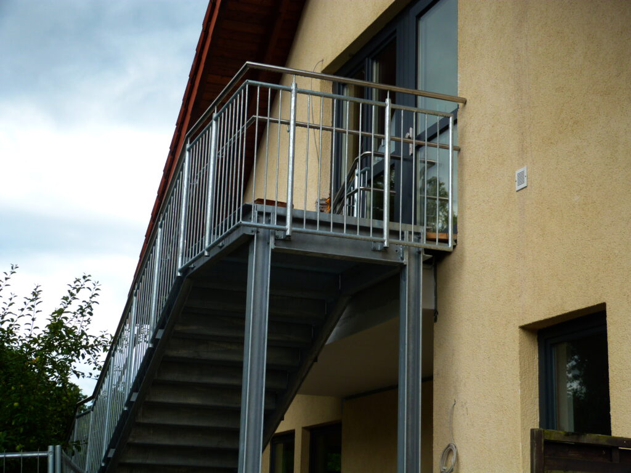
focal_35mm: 63
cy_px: 236
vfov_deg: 23.3
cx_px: 316
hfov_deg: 30.7
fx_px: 1148
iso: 100
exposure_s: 1/100
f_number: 3.3
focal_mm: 11.3
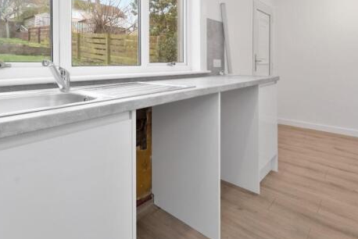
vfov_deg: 59.8
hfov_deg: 83.9
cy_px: 71
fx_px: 199
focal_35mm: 20
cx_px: 184
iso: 200
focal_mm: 14
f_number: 7.1
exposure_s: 1/10
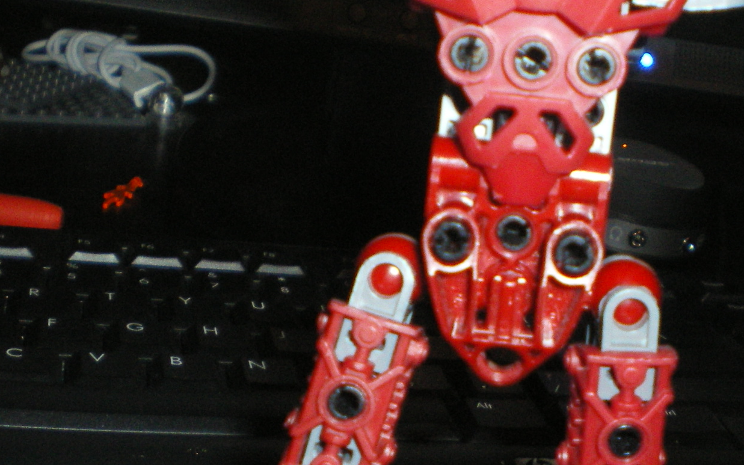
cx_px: 562
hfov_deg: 27.1
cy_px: 193
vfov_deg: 17.4
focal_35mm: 75
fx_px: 1521
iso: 320
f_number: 3.1
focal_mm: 6.3
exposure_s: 1/50
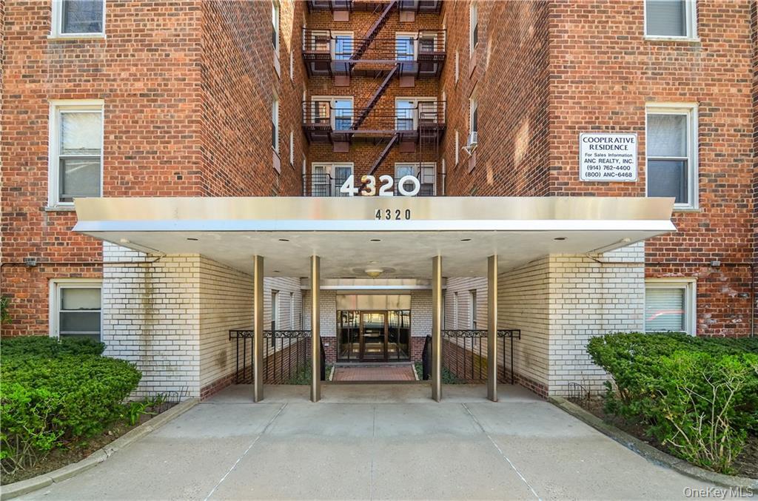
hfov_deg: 95.1
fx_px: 347
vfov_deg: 71.7
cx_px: 379
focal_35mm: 16
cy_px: 250
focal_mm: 11
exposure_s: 1/100
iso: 500
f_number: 5.6
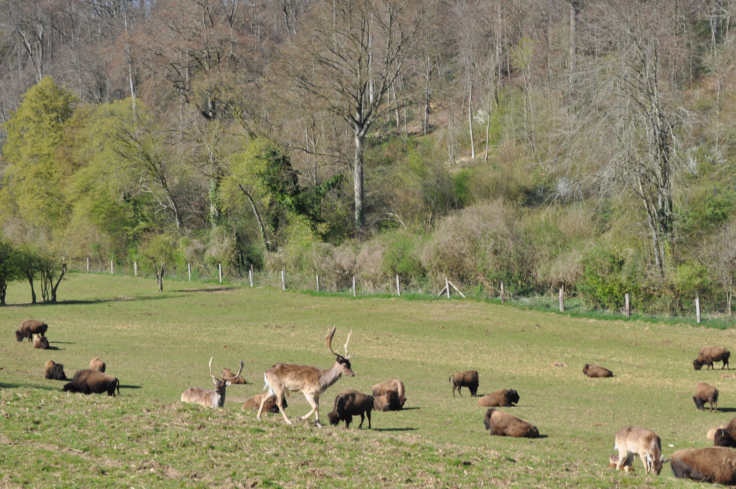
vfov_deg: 16.5
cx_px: 368
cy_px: 244
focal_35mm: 82
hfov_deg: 24.6
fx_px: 1685
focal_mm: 55
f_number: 9
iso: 200
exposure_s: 1/320
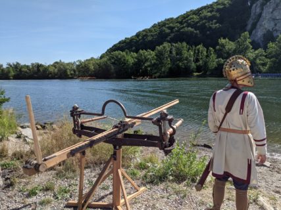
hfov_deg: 65.3
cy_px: 105
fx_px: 219
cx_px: 140
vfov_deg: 51.3
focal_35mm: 27
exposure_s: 1/3906
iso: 60
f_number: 1.8
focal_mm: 4.44
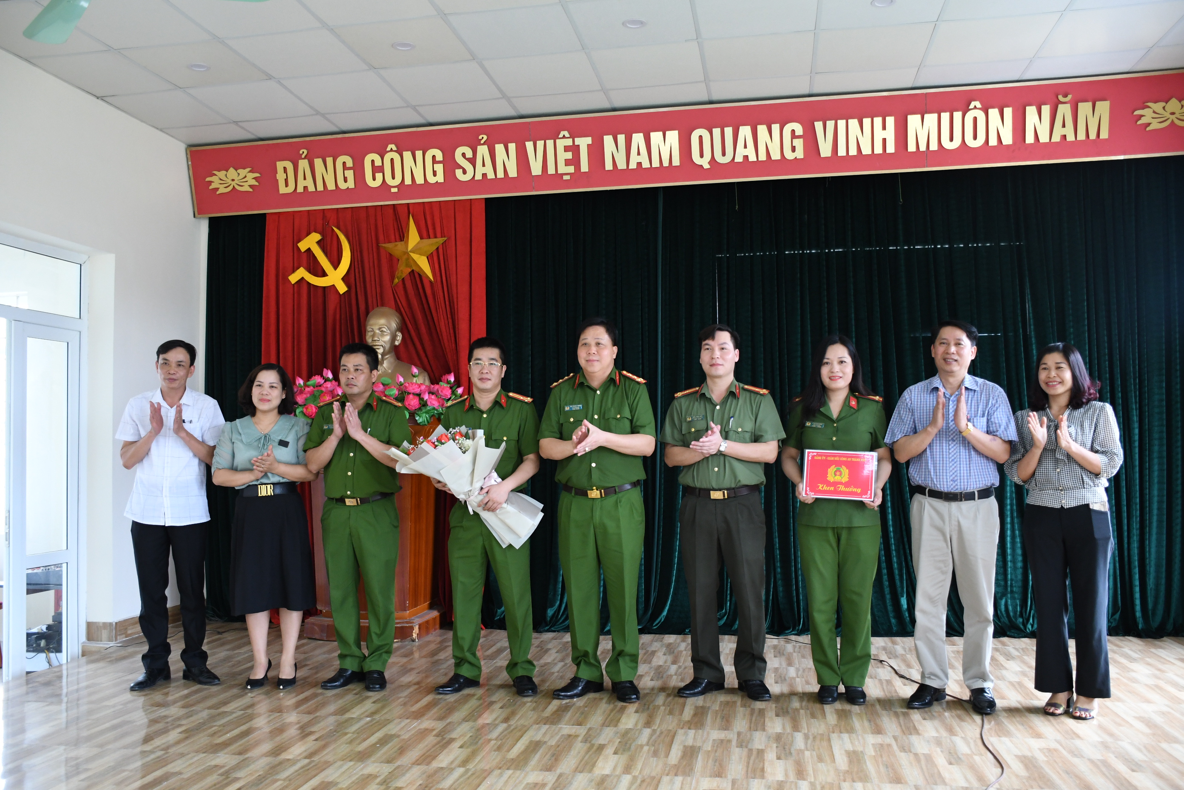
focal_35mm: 30
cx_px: 592
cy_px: 395
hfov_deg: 61.9
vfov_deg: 43.6
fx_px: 987
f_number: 3.5
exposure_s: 1/200
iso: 1250
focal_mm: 20
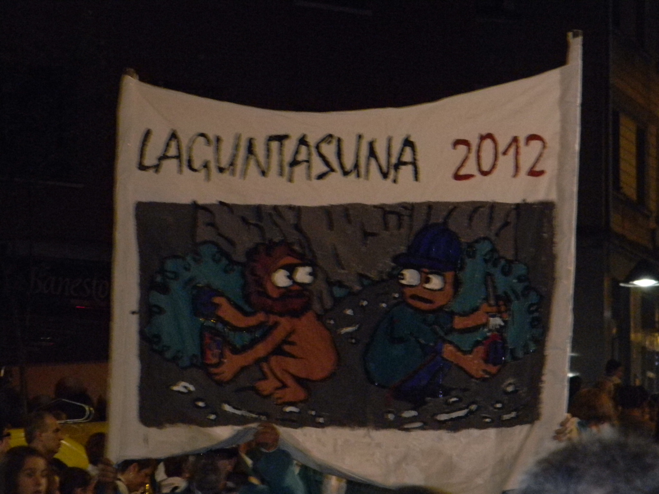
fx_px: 3484
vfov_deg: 8.1
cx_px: 330
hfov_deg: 10.8
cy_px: 247
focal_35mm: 183
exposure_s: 1/30
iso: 800
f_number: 5.2
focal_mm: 33.1
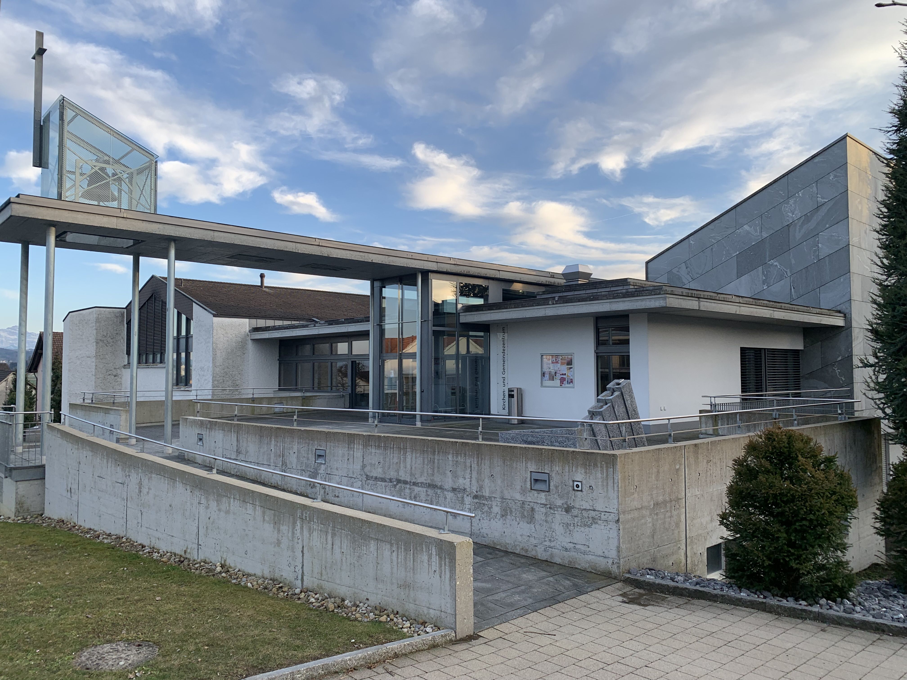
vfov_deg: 53.1
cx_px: 454
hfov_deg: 67.3
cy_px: 340
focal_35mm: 26
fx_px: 681
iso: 25
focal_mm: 4.25
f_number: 1.8
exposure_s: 1/478
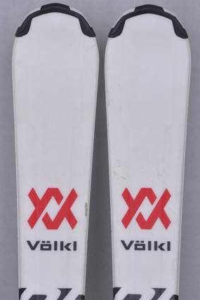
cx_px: 100
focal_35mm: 166
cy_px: 156
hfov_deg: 8.3
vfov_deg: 12.4
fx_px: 1380
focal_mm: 105
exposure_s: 1/125
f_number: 11
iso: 3200
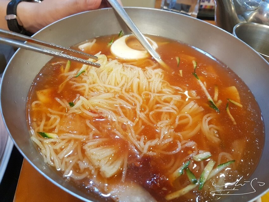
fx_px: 202
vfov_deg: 53.0
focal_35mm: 26
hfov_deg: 67.3
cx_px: 134
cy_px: 101
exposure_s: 1/40
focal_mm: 4.2
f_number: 1.7
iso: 160
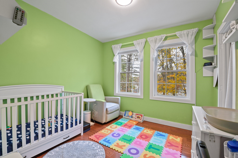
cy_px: 79
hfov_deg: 100.4
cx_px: 119
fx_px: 99
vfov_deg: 77.3
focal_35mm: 15
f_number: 8
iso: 1000
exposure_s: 1/10
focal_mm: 10
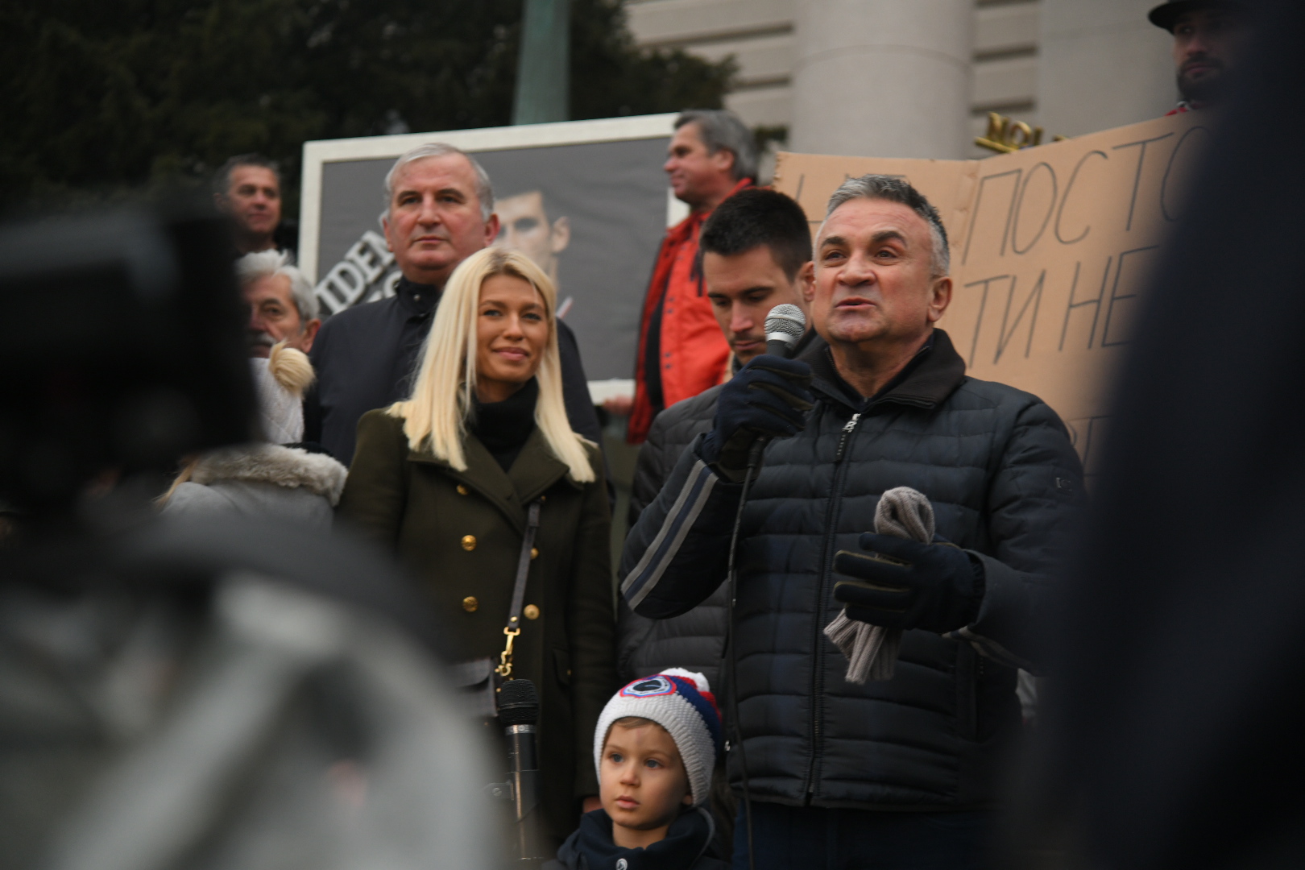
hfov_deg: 26.0
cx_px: 652
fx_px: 2827
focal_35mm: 78
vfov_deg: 17.5
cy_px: 435
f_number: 4
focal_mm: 78
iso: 1000
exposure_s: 1/100
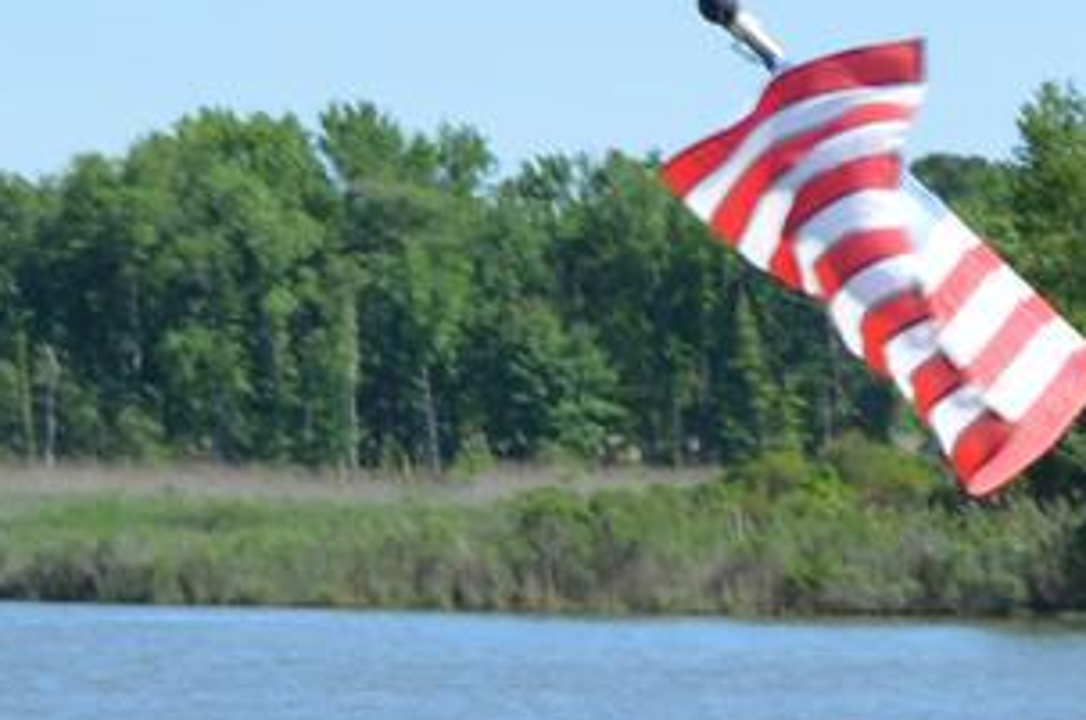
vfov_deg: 3.8
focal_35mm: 345
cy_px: 2233
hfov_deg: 5.7
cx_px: 2907
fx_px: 10391
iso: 100
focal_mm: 34
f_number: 8
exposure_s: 1/250
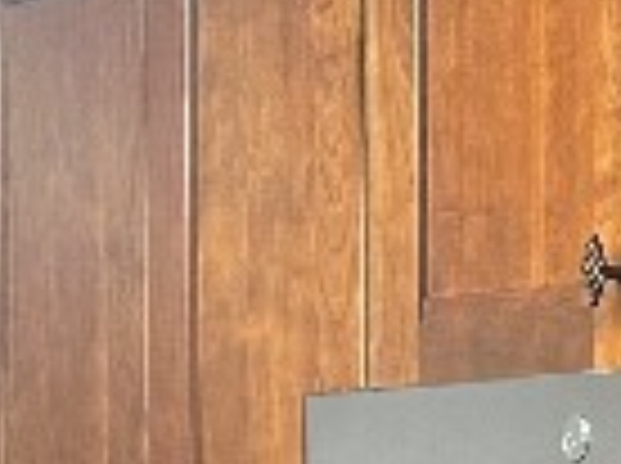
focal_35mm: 193
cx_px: 976
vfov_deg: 7.3
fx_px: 3456
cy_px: 973
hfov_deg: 9.9
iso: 320
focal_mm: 5.7
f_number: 1.5
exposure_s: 1/60
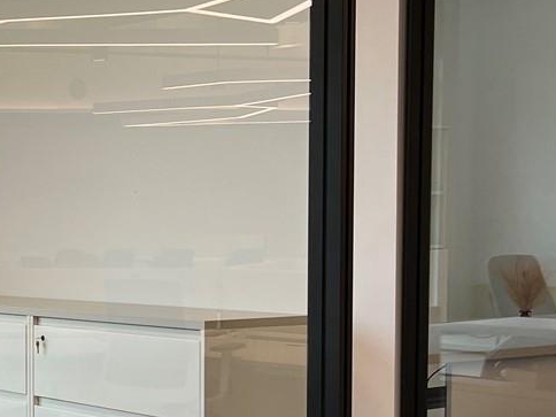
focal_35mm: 86
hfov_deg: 19.7
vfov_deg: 17.1
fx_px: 1381
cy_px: 316
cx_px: -283
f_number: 1.5
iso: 40
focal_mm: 5.7
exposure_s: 1/192
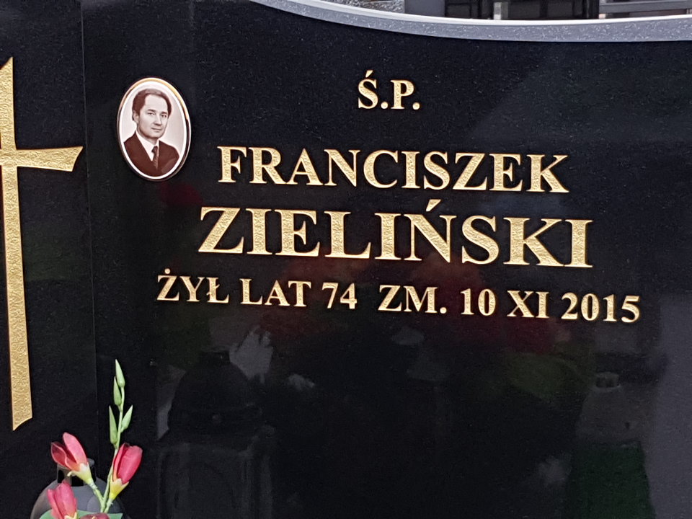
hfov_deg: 67.3
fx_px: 520
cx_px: 346
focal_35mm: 26
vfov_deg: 53.1
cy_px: 260
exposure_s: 1/100
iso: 64
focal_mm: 4.2
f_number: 1.7
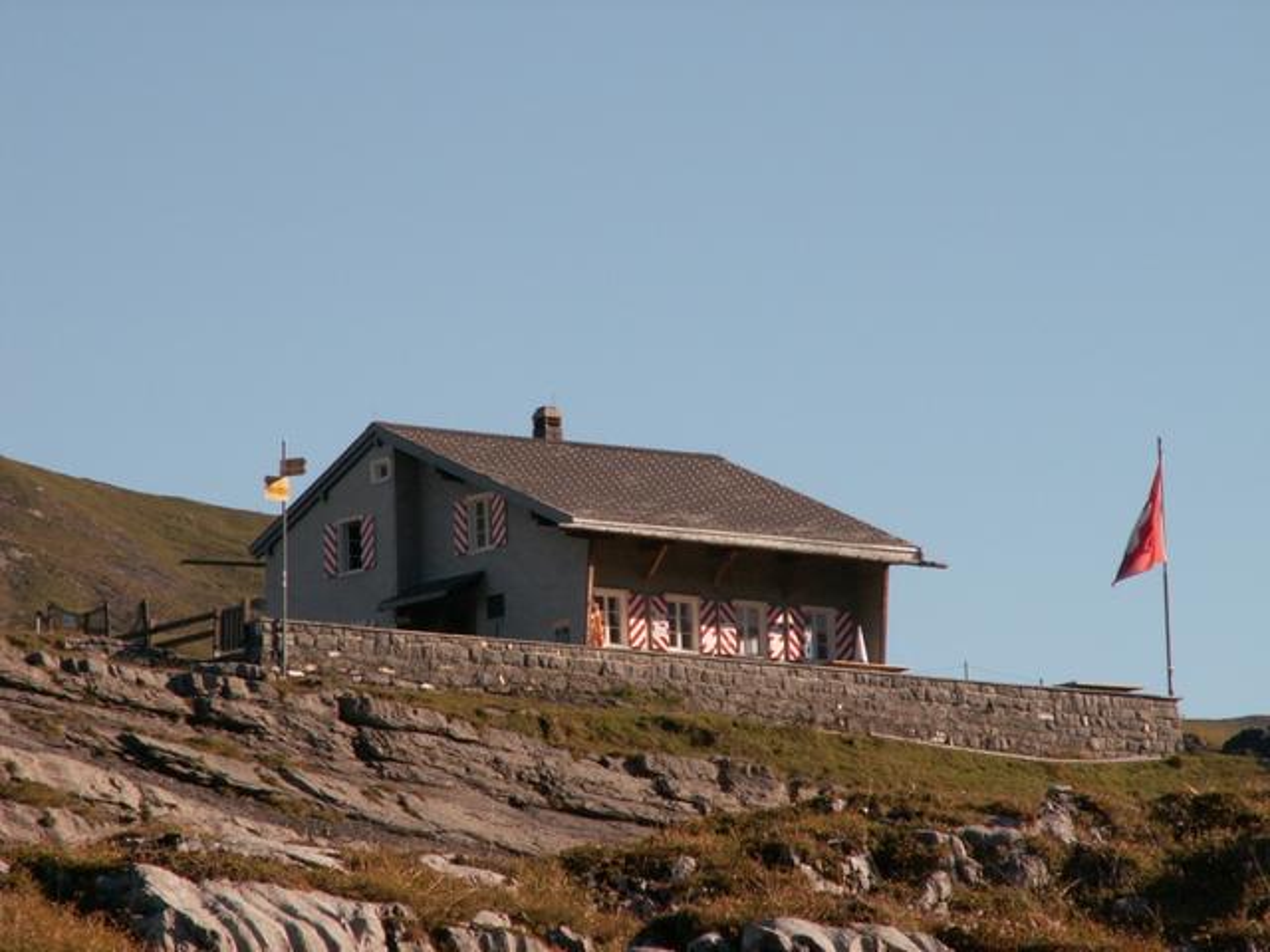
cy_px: 476
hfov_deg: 7.7
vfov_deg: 5.8
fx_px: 9392
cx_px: 635
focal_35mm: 256
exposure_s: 1/160
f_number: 7.1
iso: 50
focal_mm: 41.89
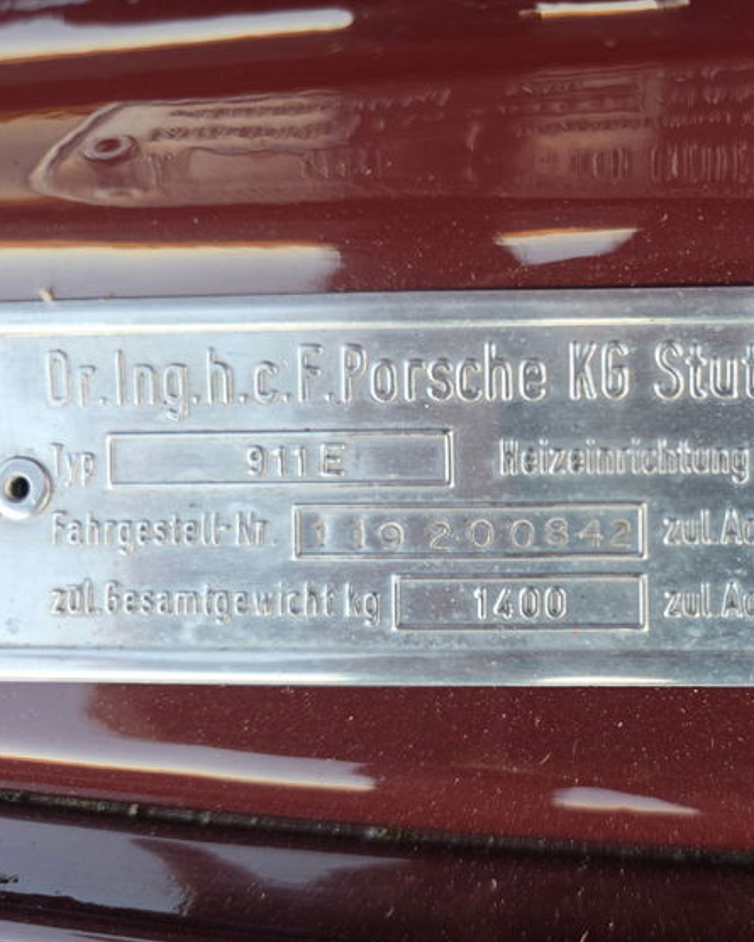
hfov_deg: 44.3
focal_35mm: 31
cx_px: 627
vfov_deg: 57.2
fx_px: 864
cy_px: 476
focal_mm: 6.3
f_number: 1.7
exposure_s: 1/68
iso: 50
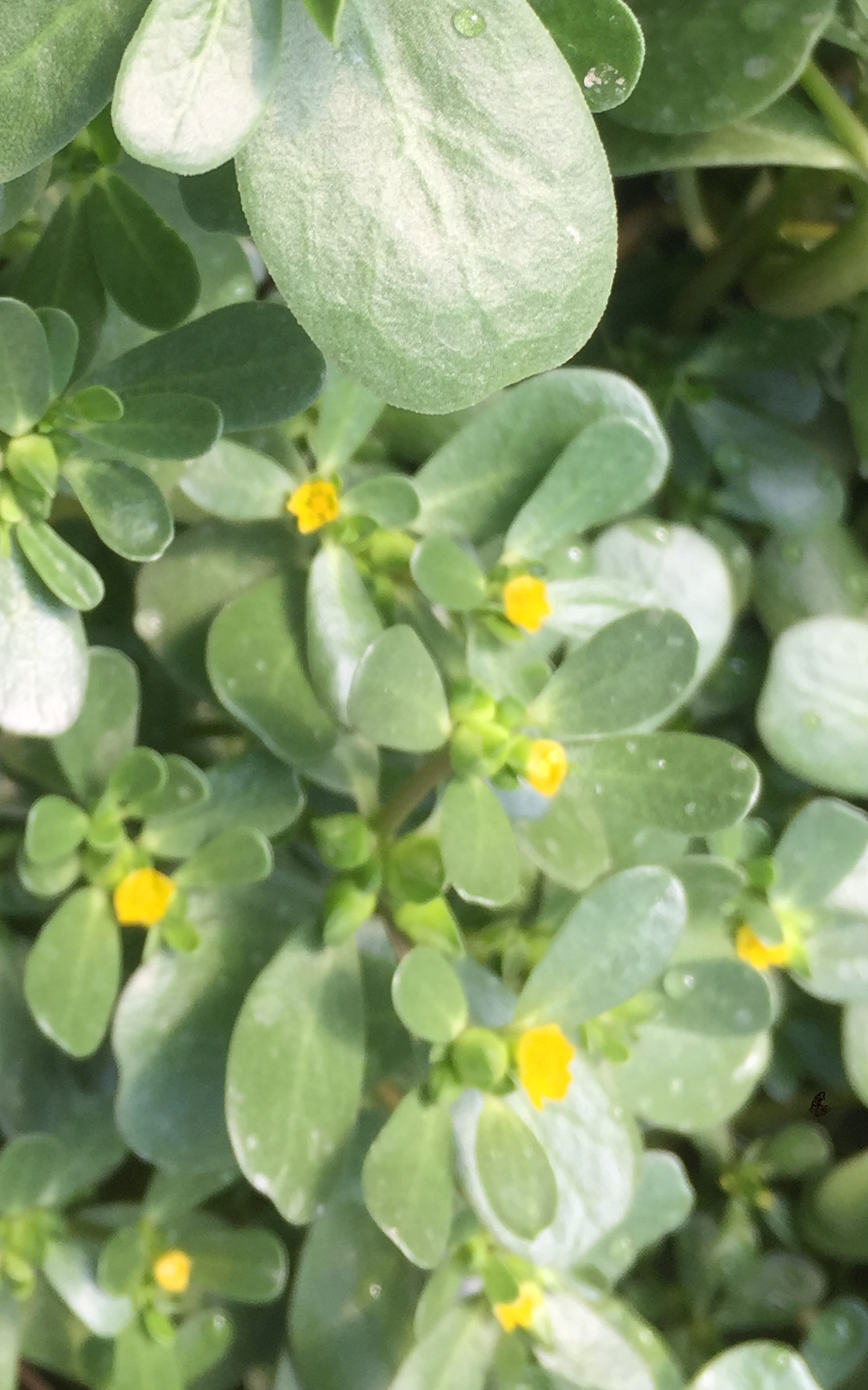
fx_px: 2196
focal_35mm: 58
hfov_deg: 22.3
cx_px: 290
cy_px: 347
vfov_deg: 34.4
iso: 32
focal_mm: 4.15
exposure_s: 1/444
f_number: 2.2
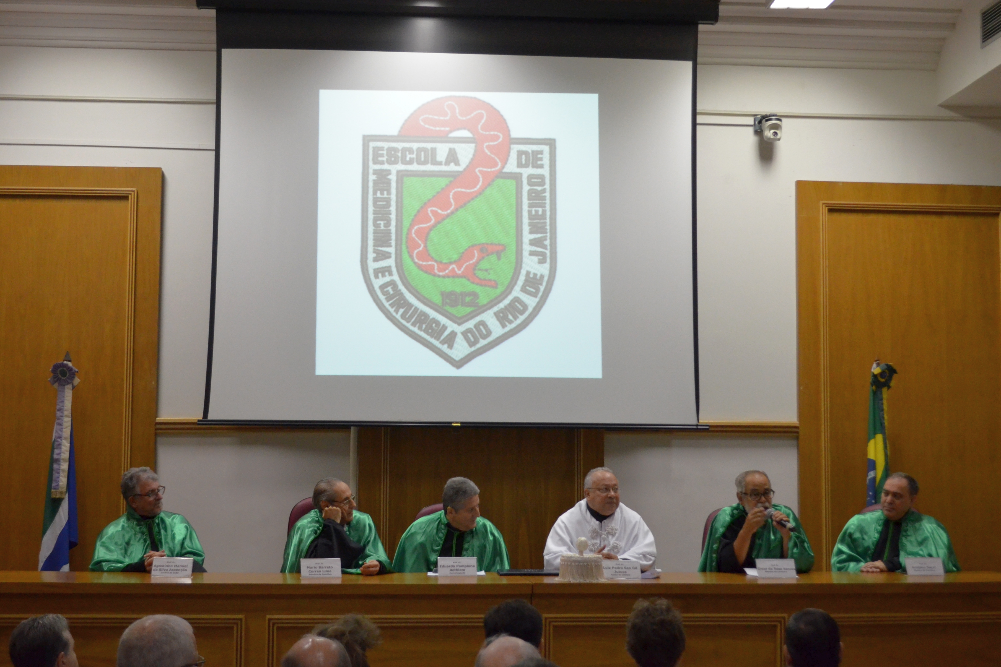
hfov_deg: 38.2
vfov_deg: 26.0
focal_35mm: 52
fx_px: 1446
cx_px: 504
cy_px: 333
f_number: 5
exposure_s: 1/60
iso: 2000
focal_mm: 34
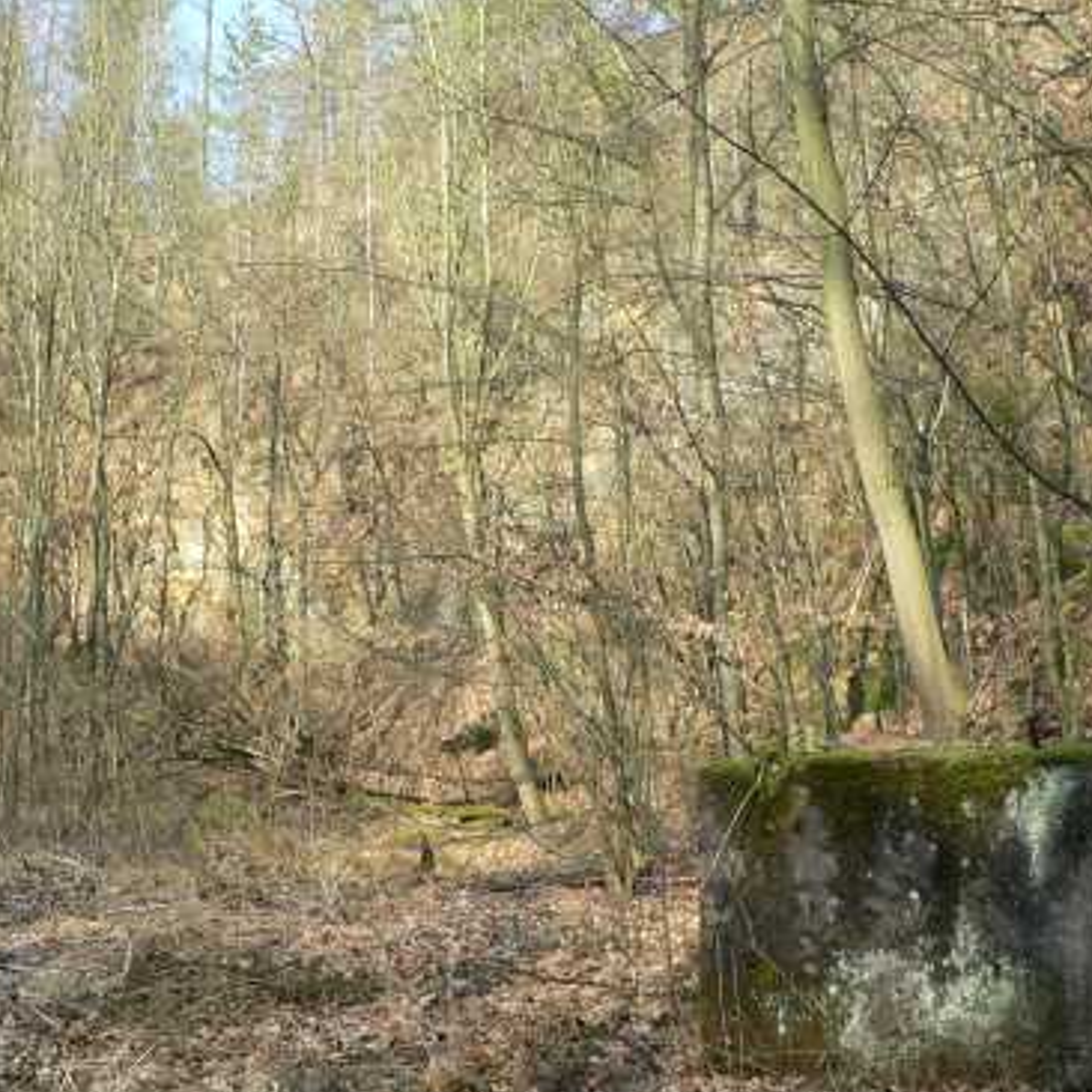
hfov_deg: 36.8
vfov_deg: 36.8
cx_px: 489
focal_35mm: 46
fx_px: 1642
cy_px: 507
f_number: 4
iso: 80
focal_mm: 4.6
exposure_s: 1/125
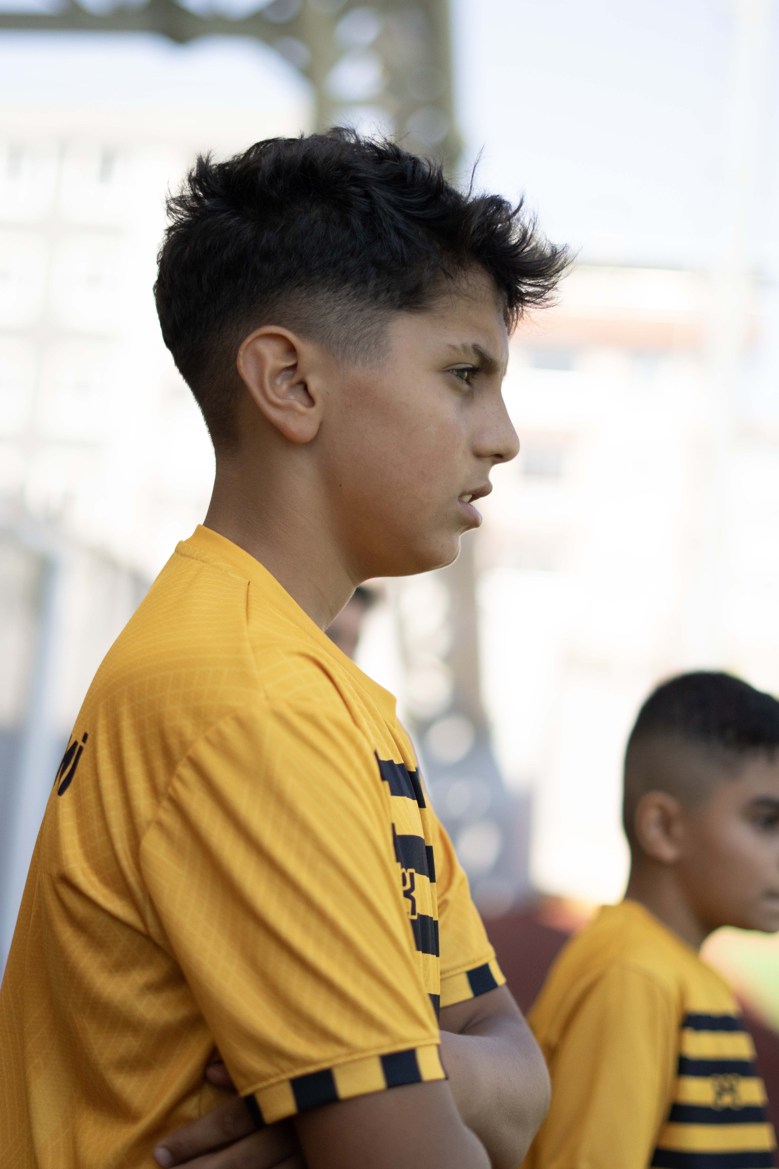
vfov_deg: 27.0
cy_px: 584
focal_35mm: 75
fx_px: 2434
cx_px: 390
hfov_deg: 18.2
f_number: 1.8
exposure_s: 1/8000
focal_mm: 50
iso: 1000
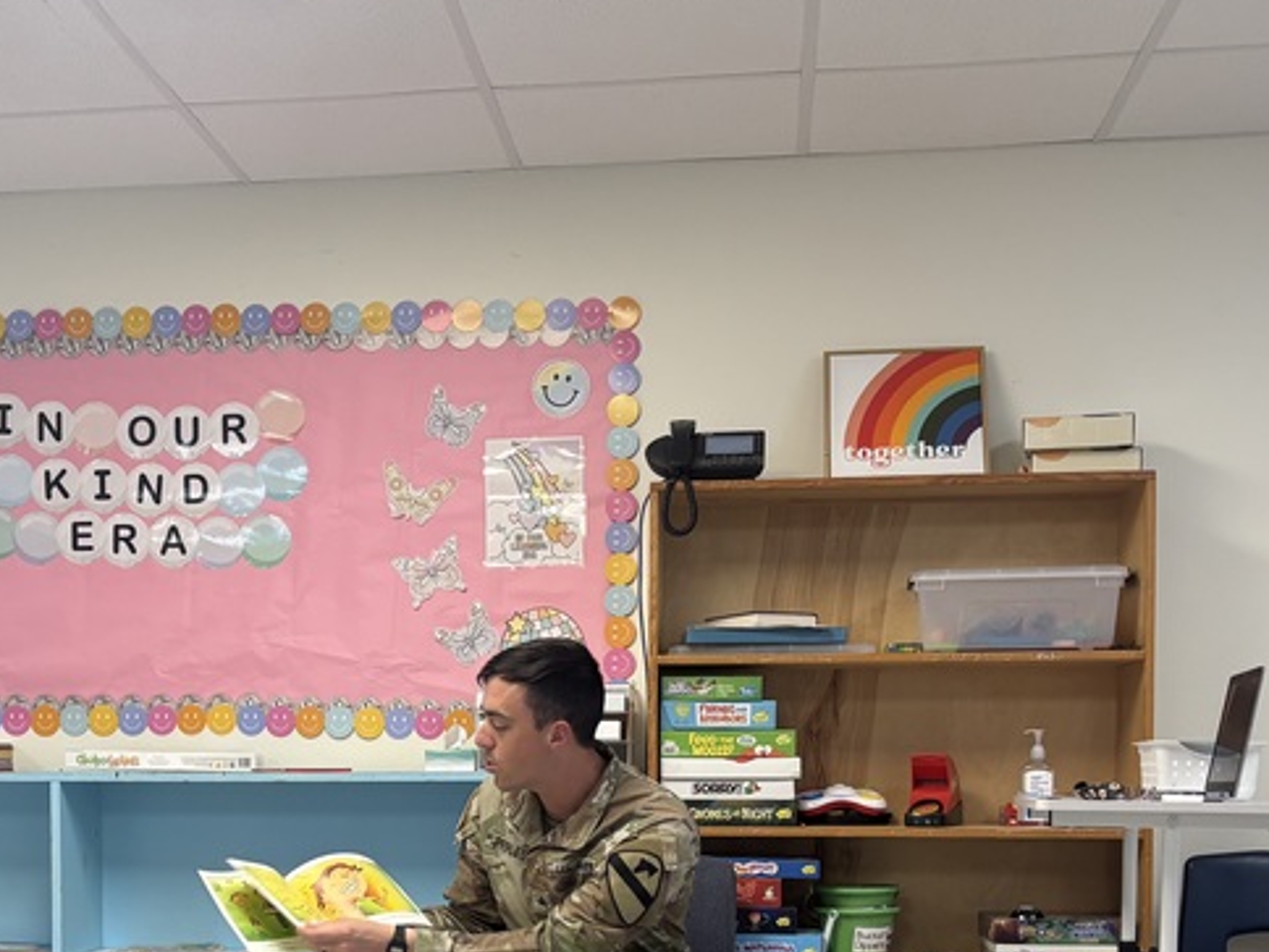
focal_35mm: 55
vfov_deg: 25.9
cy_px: 800
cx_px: 443
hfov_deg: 34.7
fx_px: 2016
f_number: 1.6
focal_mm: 5.96
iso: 125
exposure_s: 1/60
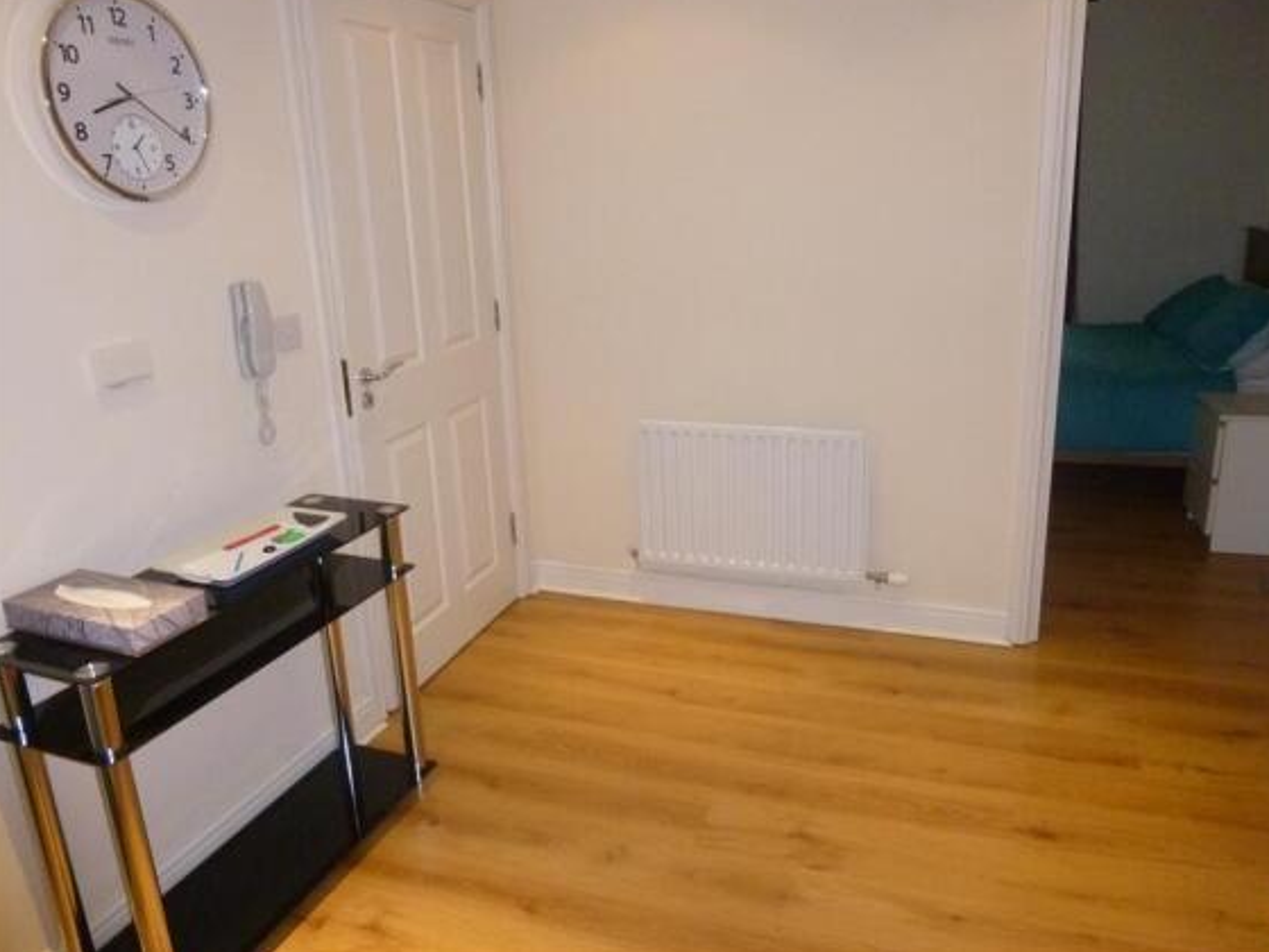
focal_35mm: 26
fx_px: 953
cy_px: 464
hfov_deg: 67.3
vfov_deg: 53.1
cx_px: 646
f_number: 3.1
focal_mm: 4.5
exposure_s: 1/60
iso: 400
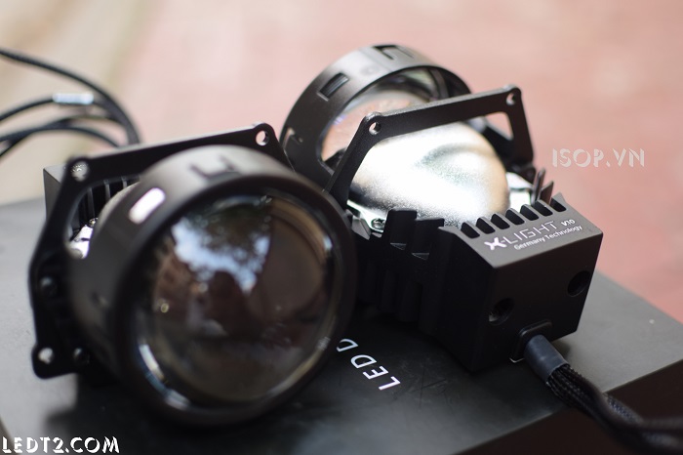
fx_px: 996
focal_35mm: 52
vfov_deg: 25.7
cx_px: 342
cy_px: 228
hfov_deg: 37.9
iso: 250
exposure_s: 1/60
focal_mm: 35
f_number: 1.8
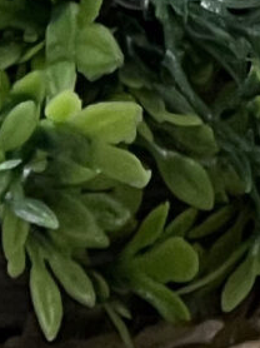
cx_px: -1265
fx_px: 7121
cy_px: 492
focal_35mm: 710
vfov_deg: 2.8
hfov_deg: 2.0
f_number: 2.8
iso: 64
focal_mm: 9
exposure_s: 1/100
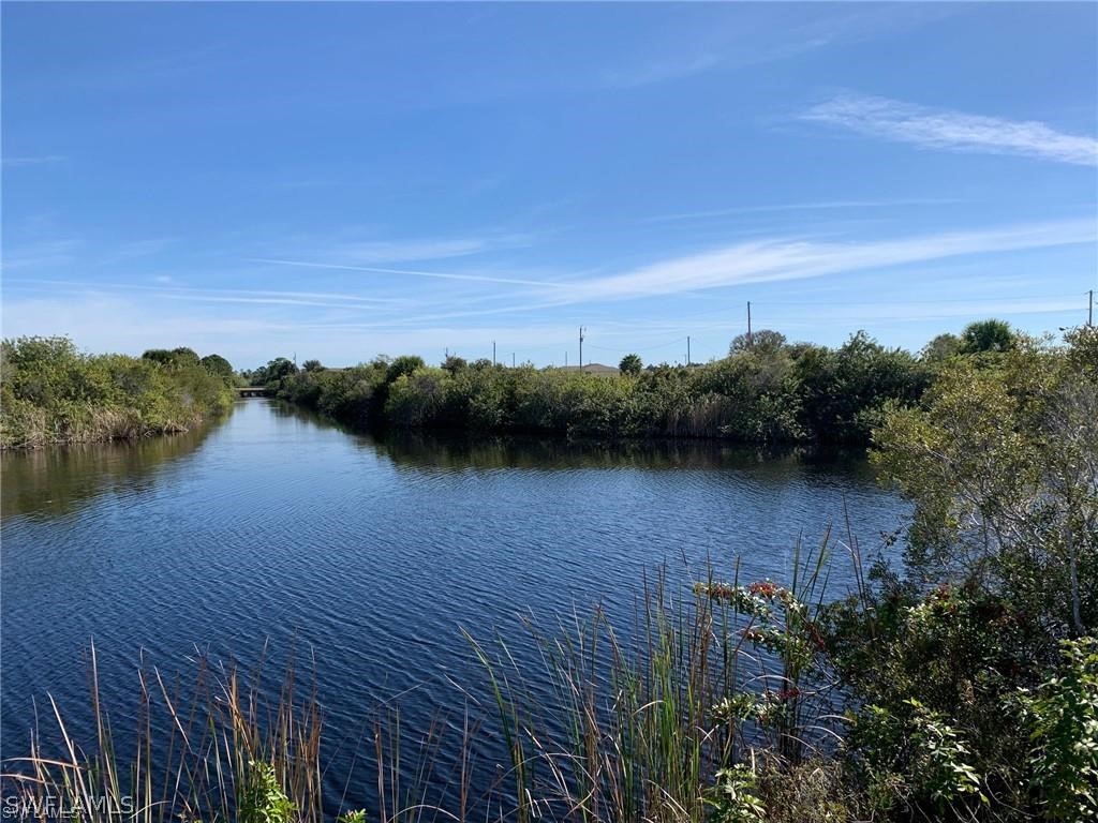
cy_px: 412
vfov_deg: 53.1
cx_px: 549
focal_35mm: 26
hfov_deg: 67.3
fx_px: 825
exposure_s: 1/2994
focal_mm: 4.25
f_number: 1.8
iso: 25
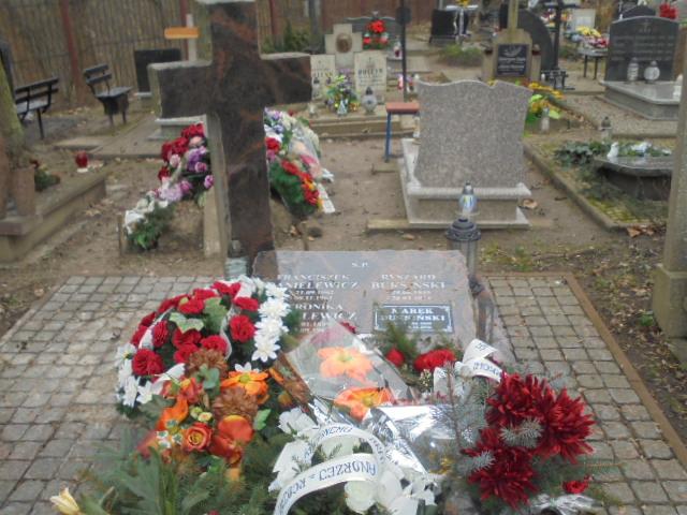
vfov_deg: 41.8
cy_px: 258
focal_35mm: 34
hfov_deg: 54.0
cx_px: 344
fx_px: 675
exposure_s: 1/60
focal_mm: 6.1
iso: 100
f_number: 4
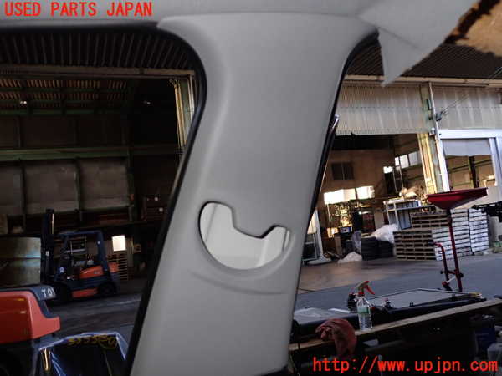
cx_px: 251
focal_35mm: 30
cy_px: 188
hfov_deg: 60.0
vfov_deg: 46.8
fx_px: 435
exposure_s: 1/30
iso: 250
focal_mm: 5.4
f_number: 6.3
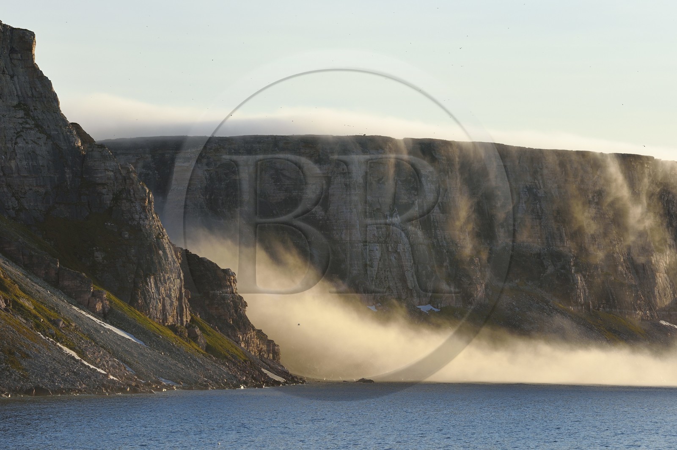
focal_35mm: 200
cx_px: 338
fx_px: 3758
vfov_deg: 6.9
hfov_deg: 10.3
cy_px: 225
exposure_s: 1/250
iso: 200
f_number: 10
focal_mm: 200
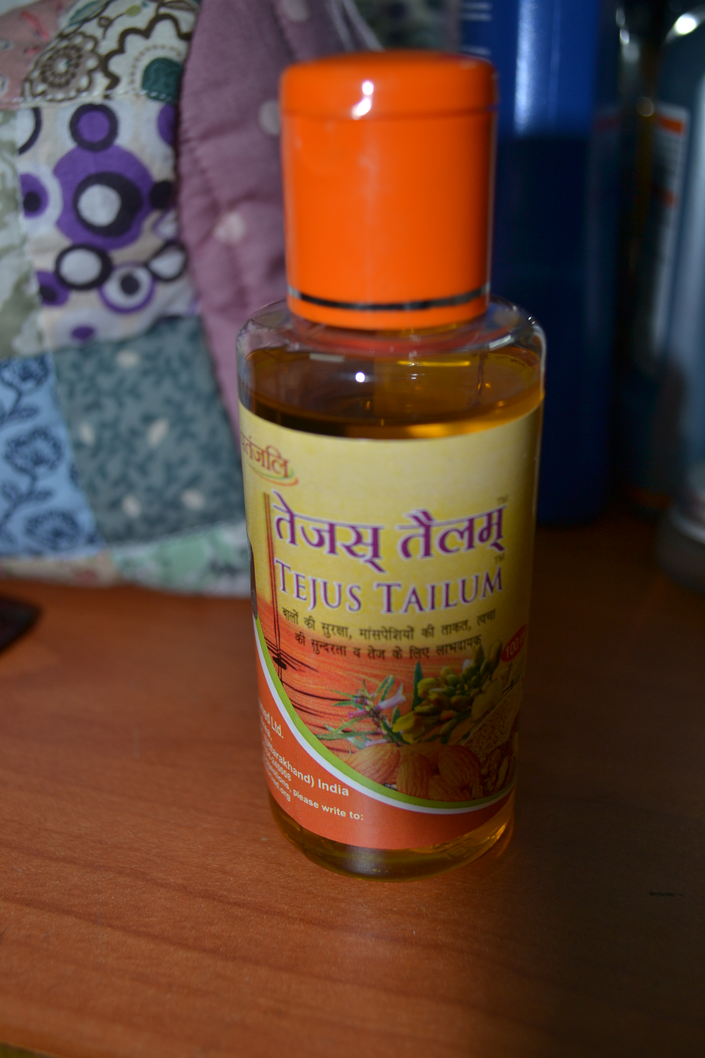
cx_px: 352
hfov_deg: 36.9
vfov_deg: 53.1
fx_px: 1057
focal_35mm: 36
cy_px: 529
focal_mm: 24
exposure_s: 1/30
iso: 125
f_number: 4
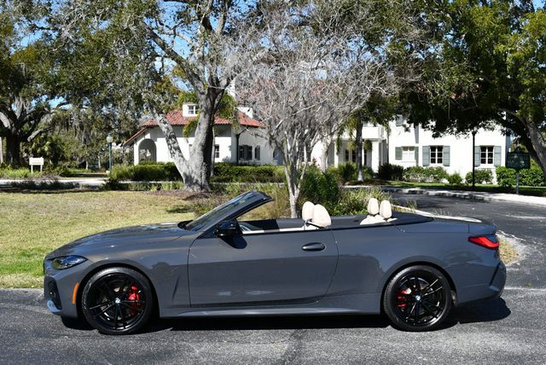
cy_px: 182
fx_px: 668
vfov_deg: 30.6
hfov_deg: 44.5
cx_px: 273
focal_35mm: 44
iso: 100
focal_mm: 22
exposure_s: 1/250
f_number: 8
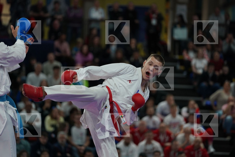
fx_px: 1292
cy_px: 78
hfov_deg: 10.4
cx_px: 118
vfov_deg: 6.9
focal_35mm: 198
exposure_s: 1/1000
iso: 1250
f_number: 2.8
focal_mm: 198
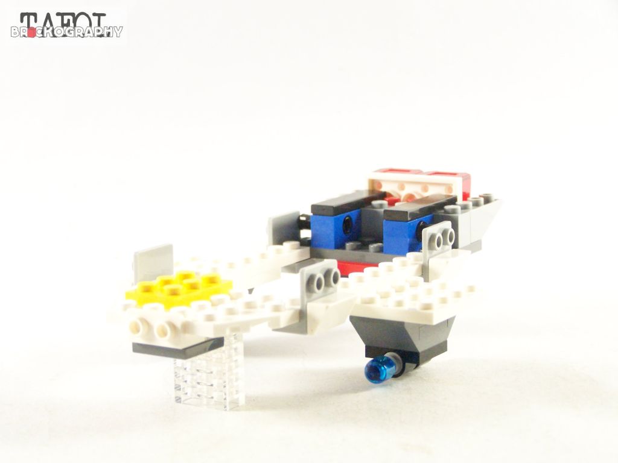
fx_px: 1464
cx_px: 309
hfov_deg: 23.8
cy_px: 232
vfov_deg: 18.0
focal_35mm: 82
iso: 400
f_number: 3.2
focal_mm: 13.7
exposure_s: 1/60
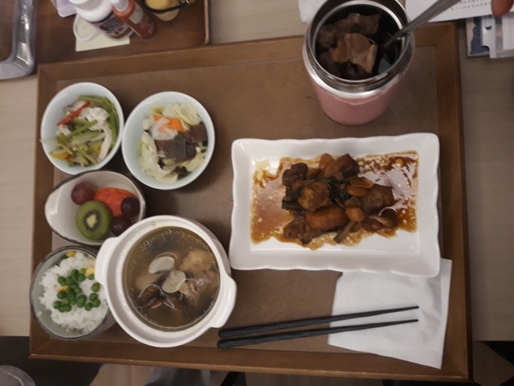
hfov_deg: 65.3
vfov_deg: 51.4
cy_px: 193
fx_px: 401
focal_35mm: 27
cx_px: 257
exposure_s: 1/40
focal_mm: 3.71
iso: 160
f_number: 1.7
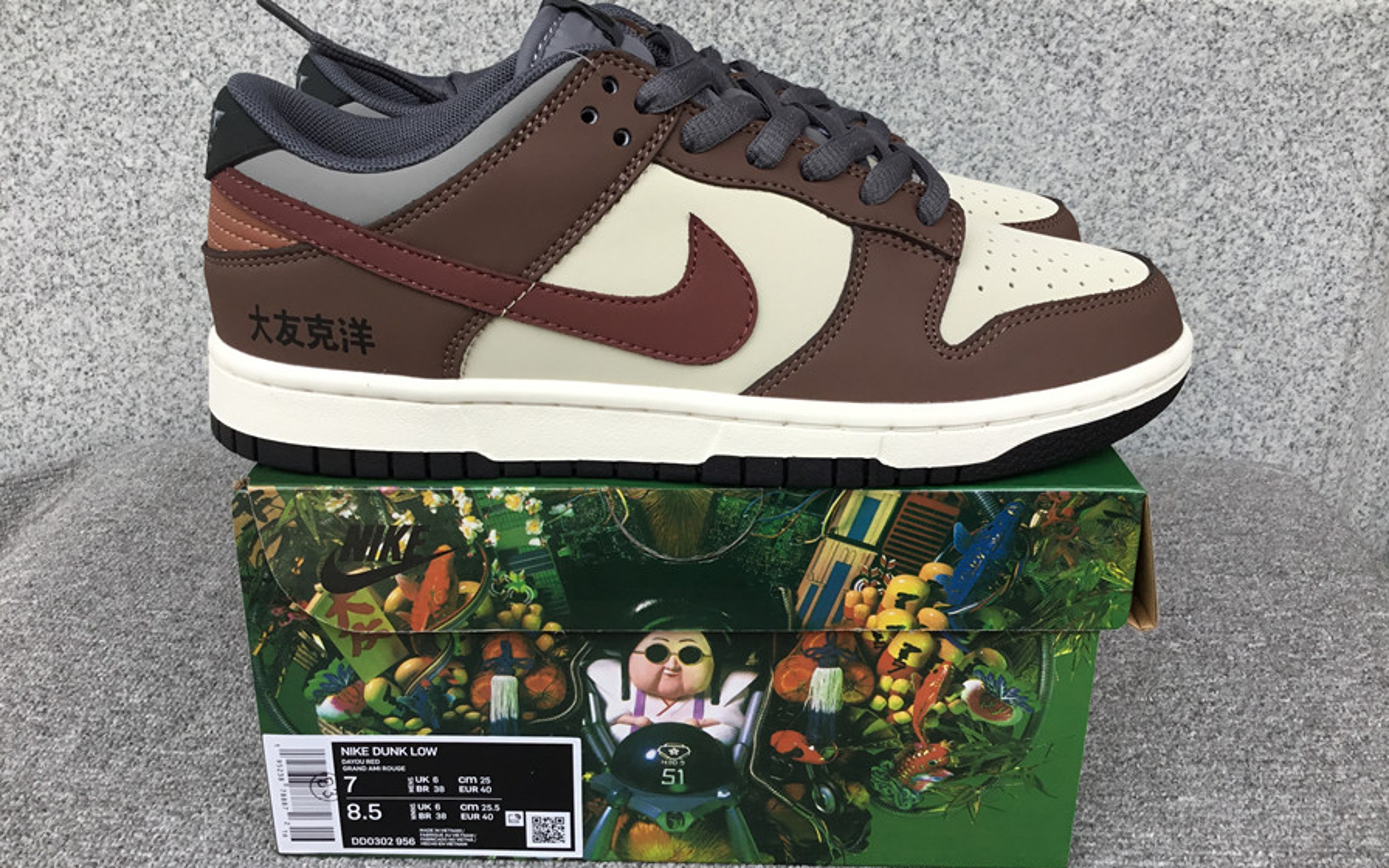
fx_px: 1249
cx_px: 694
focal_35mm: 33
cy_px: 427
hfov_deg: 58.1
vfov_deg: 38.3
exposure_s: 1/182
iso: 25
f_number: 2.4
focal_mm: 3.3
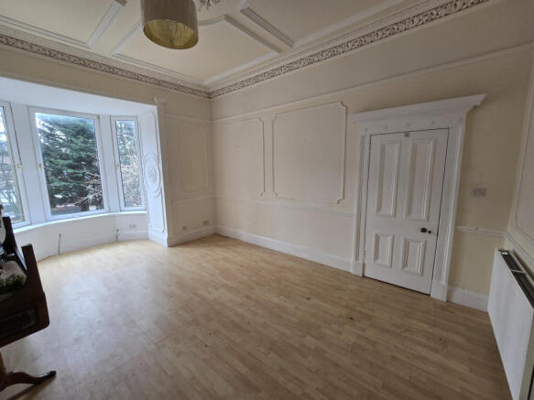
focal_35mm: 13
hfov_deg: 106.2
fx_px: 201
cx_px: 267
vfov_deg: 89.9
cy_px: 200
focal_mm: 2.2
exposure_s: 1/60
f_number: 2.2
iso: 80
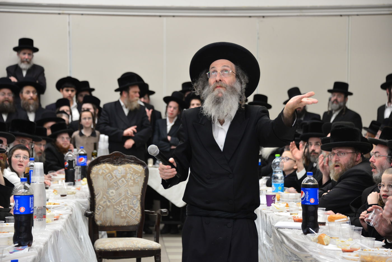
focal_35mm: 125
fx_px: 1361
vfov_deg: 11.0
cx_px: 196
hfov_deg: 16.4
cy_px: 131
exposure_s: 1/100
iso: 1000
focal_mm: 125
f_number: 5.6
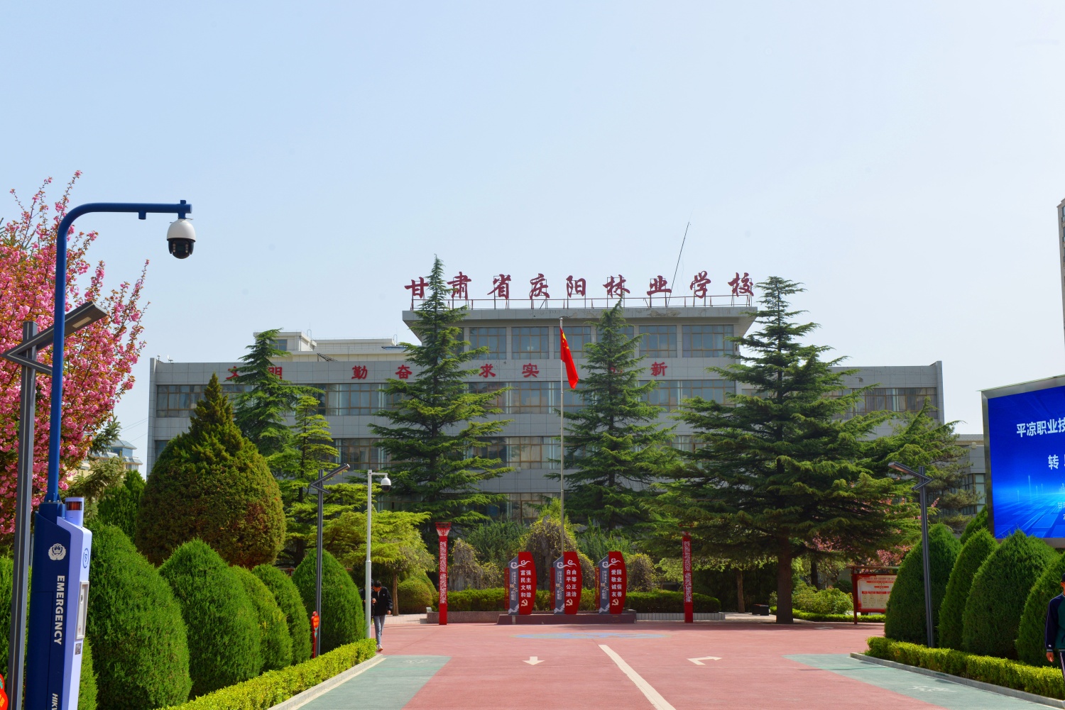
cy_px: 355
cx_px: 532
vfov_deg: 28.1
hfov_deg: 41.1
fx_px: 1420
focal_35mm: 48
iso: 125
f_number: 10
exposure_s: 1/160
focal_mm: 48
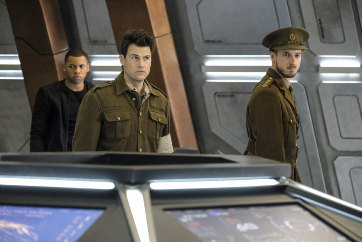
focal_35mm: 131
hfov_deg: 15.6
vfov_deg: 10.5
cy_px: 121
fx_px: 1317
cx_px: 181
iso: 10000
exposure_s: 1/160
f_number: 3.2
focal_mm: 87.1
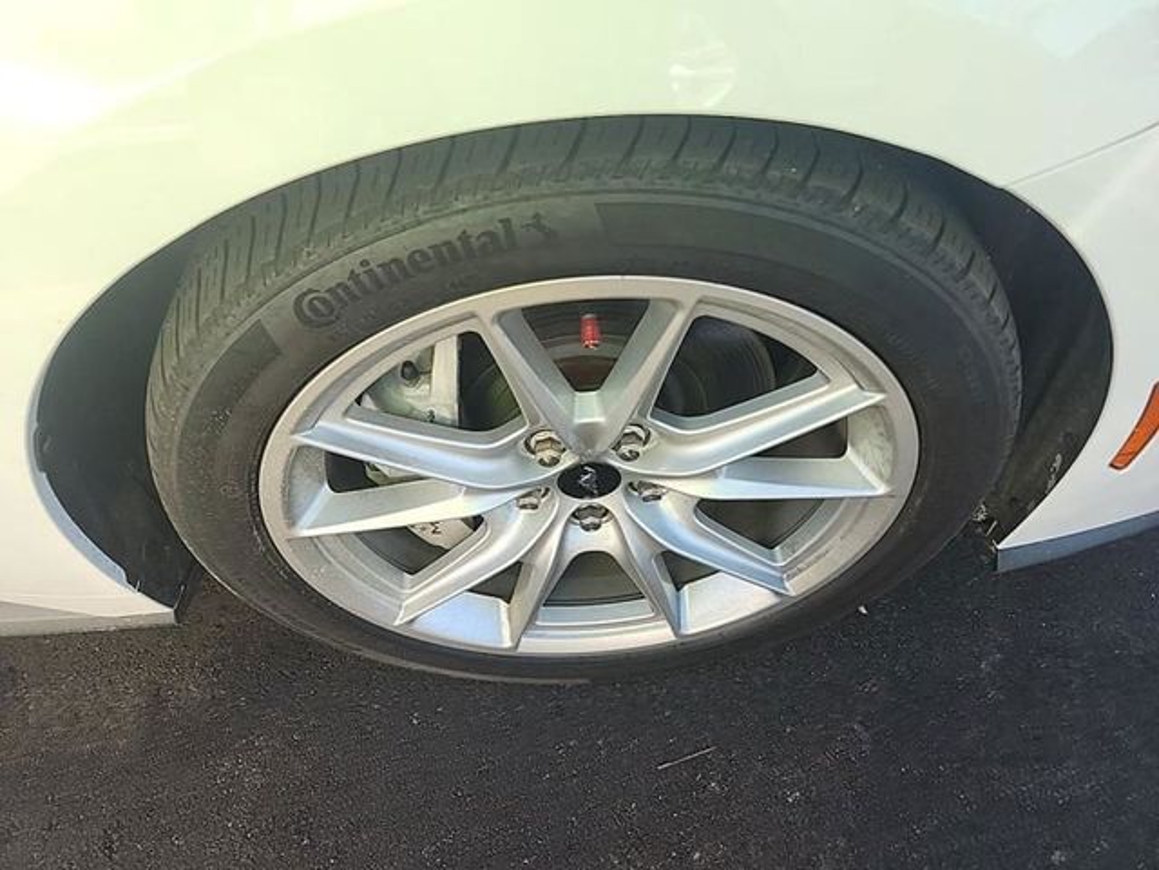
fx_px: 770
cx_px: 580
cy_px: 435
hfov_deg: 73.9
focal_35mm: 23
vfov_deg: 58.9
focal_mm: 5.4
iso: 50
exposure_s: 1/245
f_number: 1.8
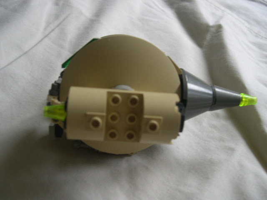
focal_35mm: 38
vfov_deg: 37.7
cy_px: 100
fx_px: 293
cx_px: 134
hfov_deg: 49.0
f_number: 2.8
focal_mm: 8
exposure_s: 1/33.2
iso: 100
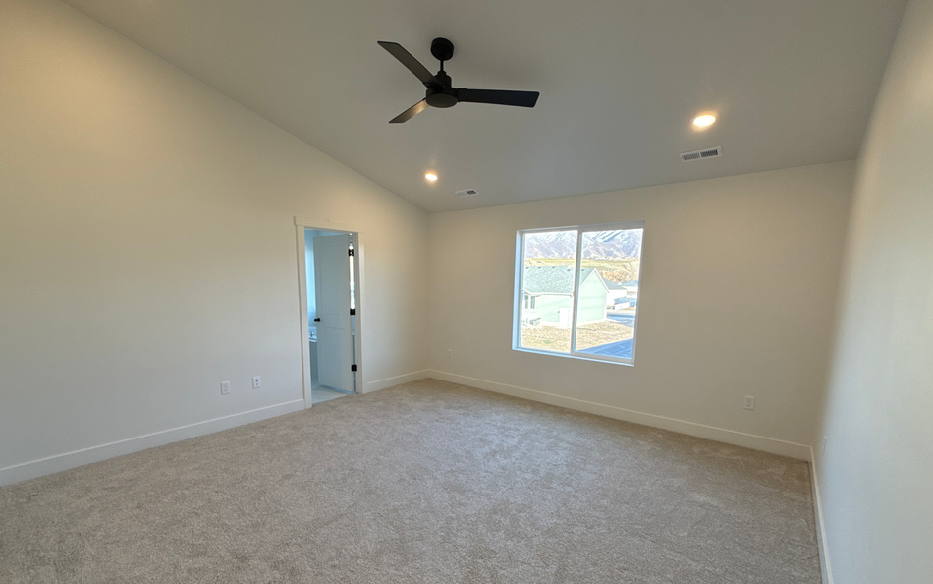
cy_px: 341
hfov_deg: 97.8
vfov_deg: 70.8
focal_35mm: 16
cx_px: 451
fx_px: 407
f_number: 2.2
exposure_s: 1/120
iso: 80
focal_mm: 2.22
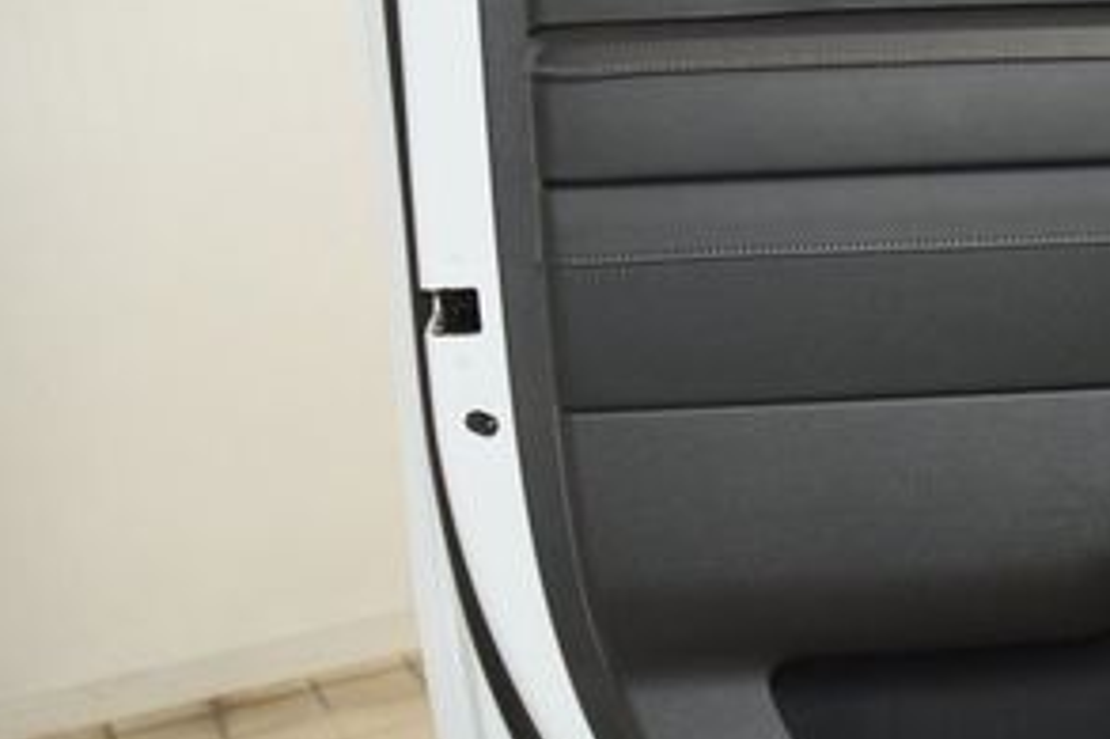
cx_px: 1178
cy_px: 366
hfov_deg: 30.8
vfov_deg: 23.0
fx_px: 1818
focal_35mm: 59
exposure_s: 1/125
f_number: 3.5
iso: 1600
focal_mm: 18
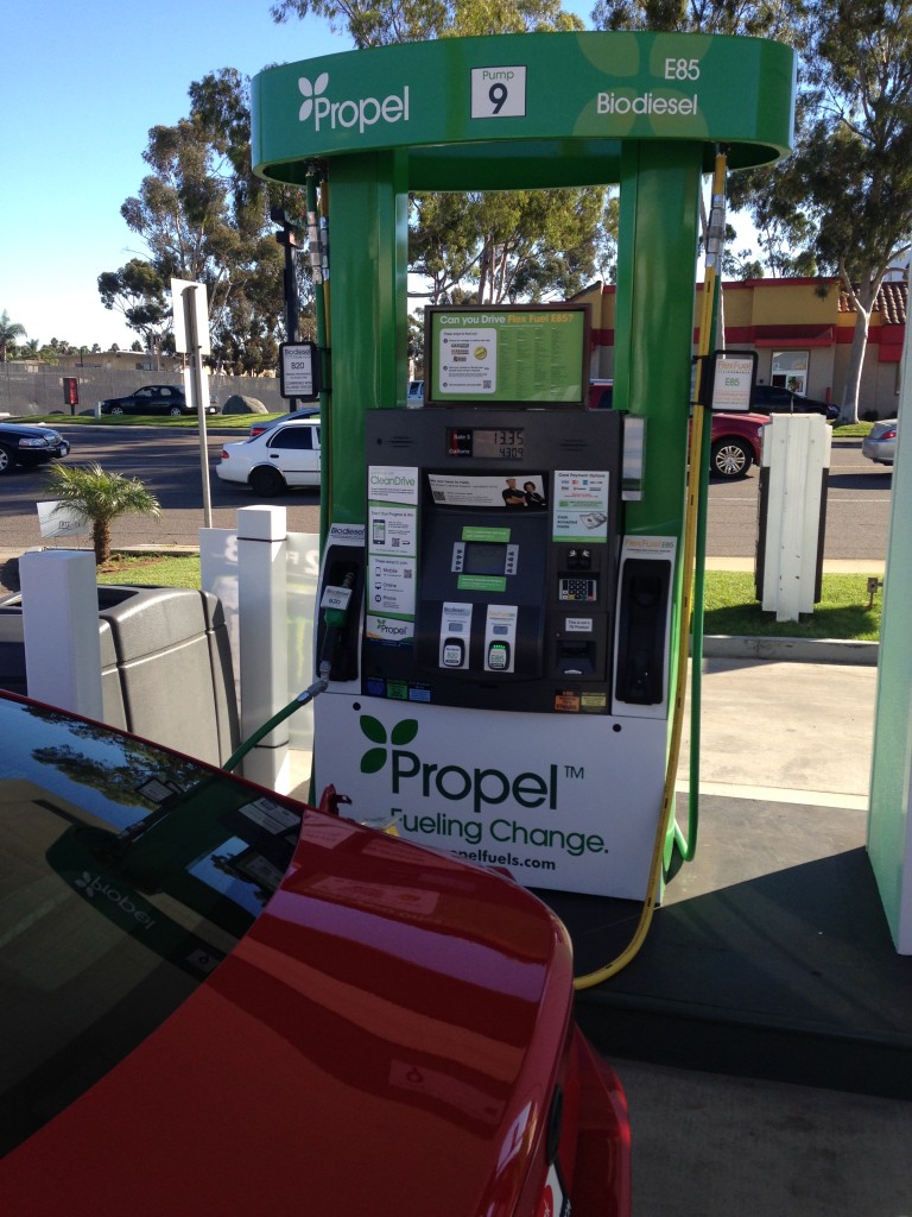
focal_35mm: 33
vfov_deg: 55.4
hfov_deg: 42.9
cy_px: 608
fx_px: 1159
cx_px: 456
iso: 50
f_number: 2.4
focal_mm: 4.12
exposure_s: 1/638
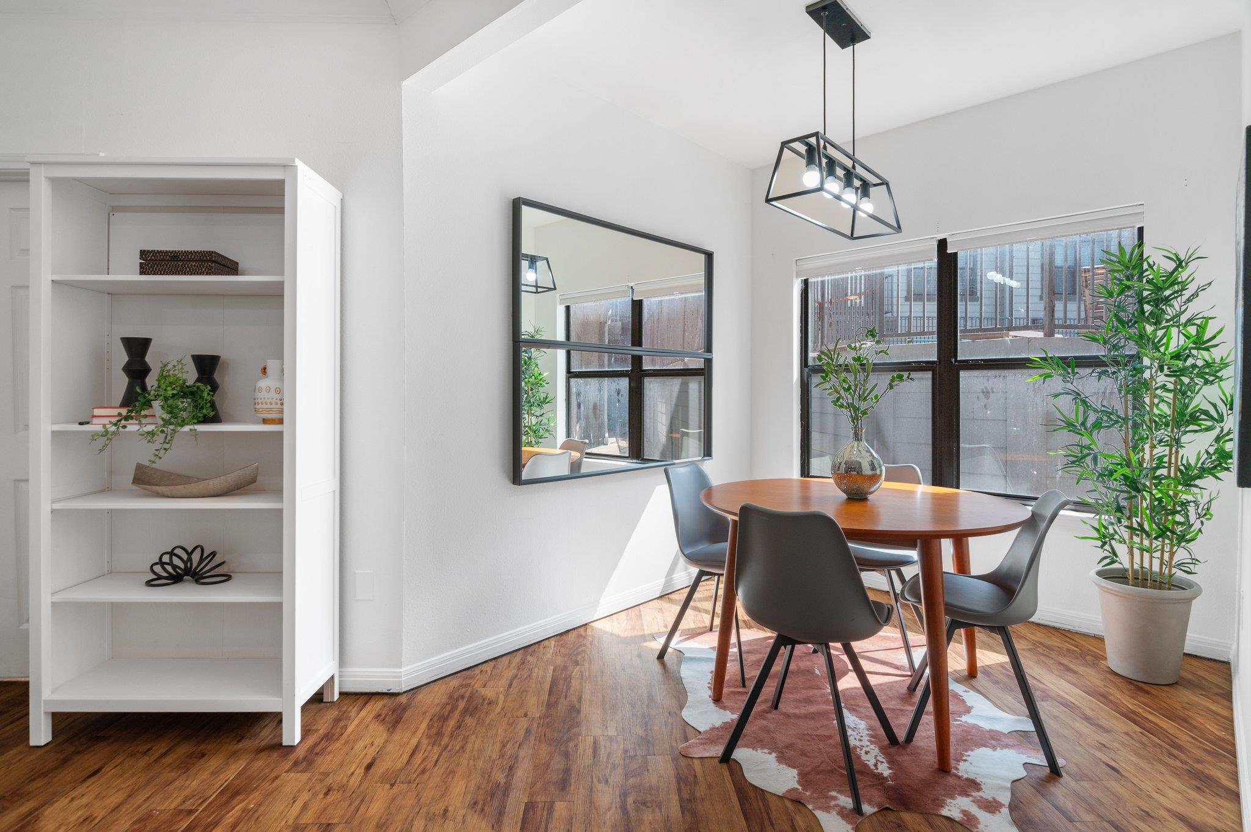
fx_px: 590
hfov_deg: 93.3
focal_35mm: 17
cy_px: 416
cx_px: 626
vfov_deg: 70.3
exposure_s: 1/8
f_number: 13
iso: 500
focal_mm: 17
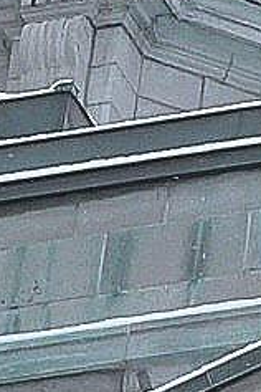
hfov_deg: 1.9
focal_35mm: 708
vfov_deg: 2.9
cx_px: 786
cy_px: -435
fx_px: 7699
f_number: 5.6
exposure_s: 1/160
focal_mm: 16.7
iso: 80
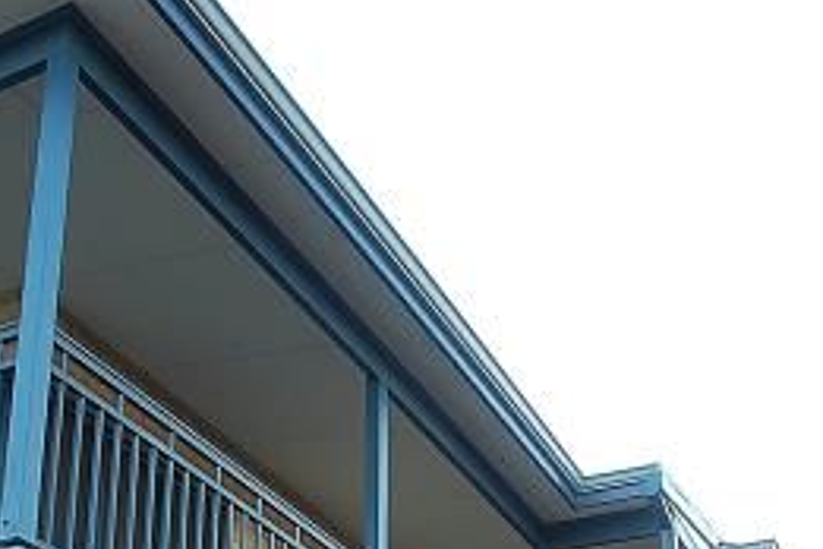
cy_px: 674
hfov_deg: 35.9
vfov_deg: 22.5
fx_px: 1257
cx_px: 274
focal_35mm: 55
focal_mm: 12
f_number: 5.6
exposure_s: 1/125
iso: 400
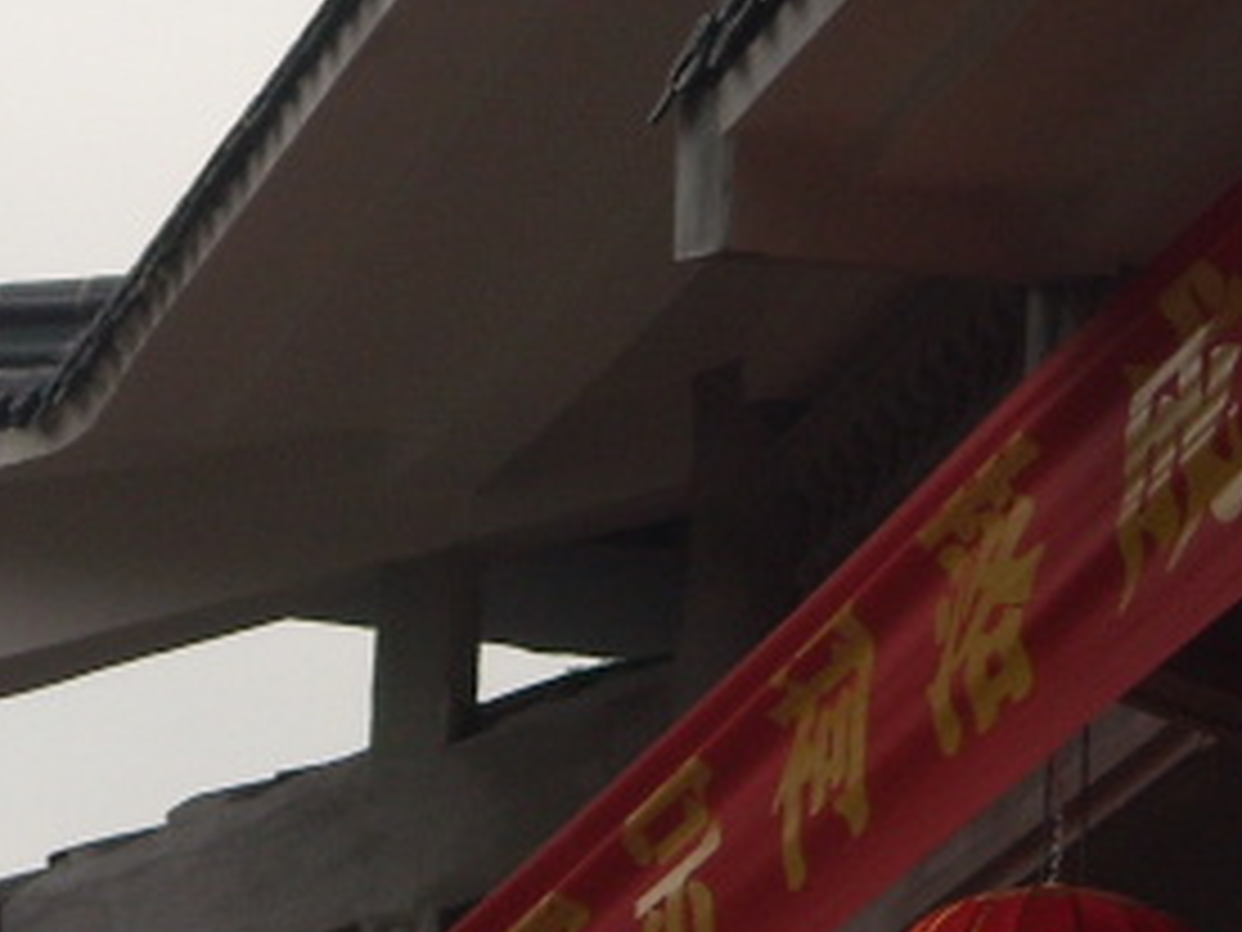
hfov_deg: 7.0
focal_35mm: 282
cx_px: 230
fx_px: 10118
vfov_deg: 5.3
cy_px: -45
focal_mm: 12.3
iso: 64
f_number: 7.7
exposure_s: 1/148
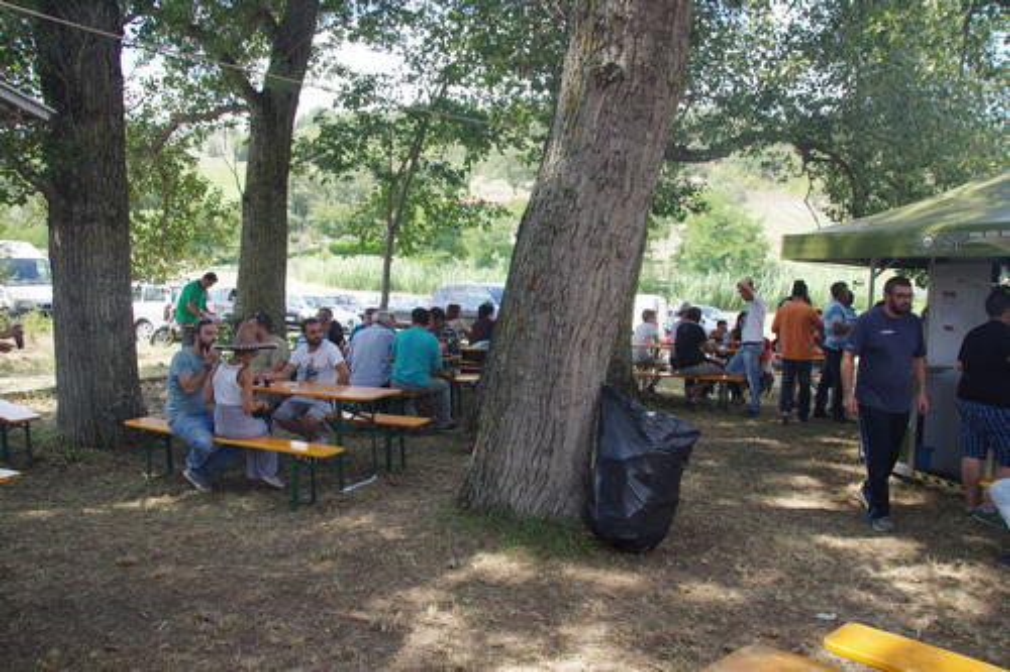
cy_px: 336
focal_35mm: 27
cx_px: 505
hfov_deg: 67.4
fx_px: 757
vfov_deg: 47.9
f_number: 6.3
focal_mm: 18
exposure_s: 1/250
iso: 640
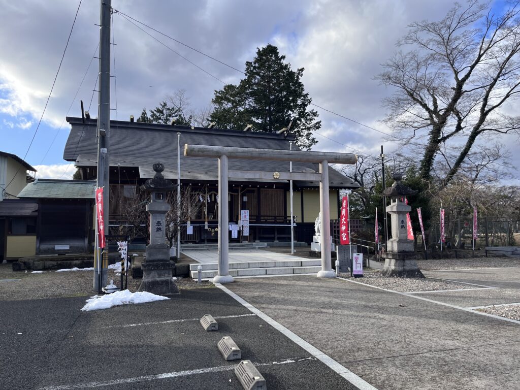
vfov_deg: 53.1
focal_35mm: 26
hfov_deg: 67.3
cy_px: 195
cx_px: 260
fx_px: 391
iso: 50
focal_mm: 5.1
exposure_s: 1/1600
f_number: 1.6
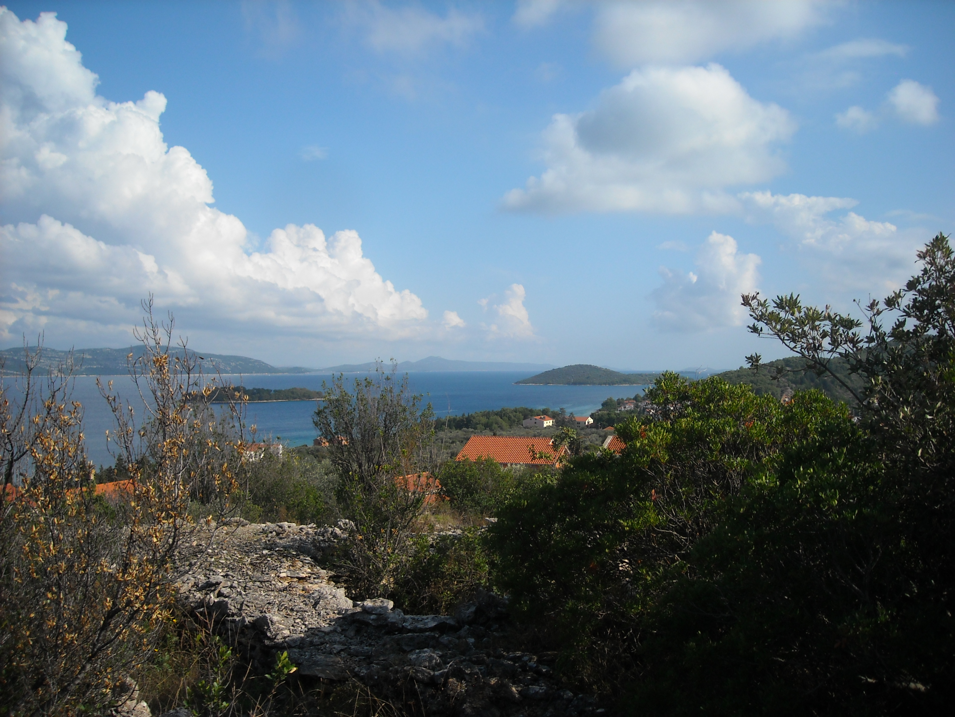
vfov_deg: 40.7
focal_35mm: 35
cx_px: 478
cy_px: 358
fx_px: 966
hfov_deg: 52.6
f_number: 5.6
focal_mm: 5.7
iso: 64
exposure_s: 1/369
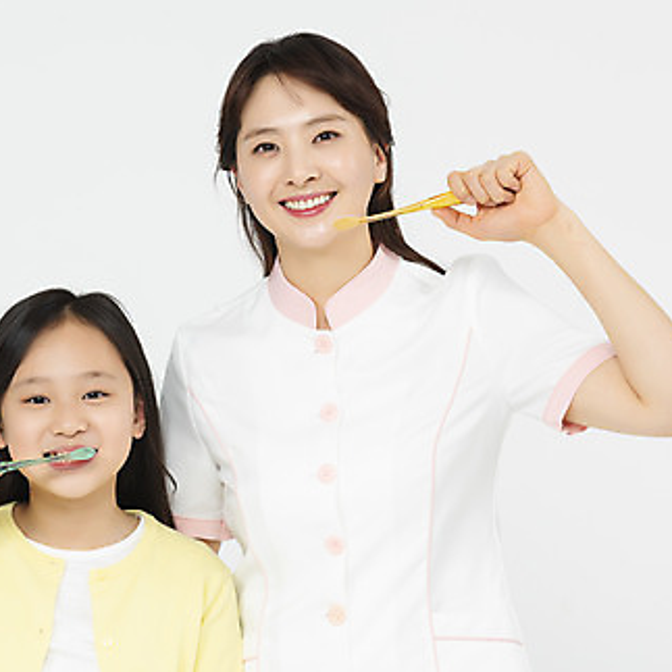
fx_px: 5535
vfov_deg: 6.9
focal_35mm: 252
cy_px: 410
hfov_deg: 6.9
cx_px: 211
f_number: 16
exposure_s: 1/125
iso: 100
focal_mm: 160
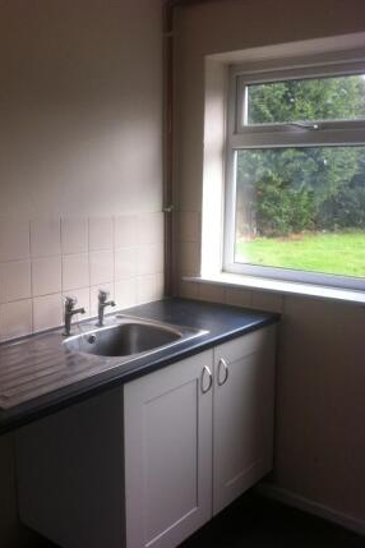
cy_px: 277
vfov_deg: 51.9
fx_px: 563
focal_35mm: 37
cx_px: 165
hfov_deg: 35.9
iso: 125
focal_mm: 3.85
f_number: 2.8
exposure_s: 1/120
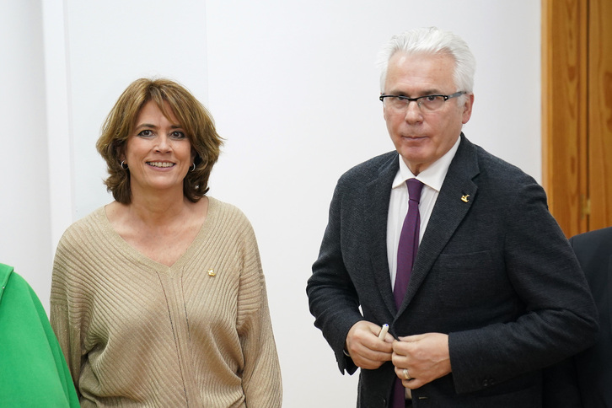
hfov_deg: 28.8
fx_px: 1190
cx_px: 306
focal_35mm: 70
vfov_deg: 19.5
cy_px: 204
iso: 2000
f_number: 2.8
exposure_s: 1/160
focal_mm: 70
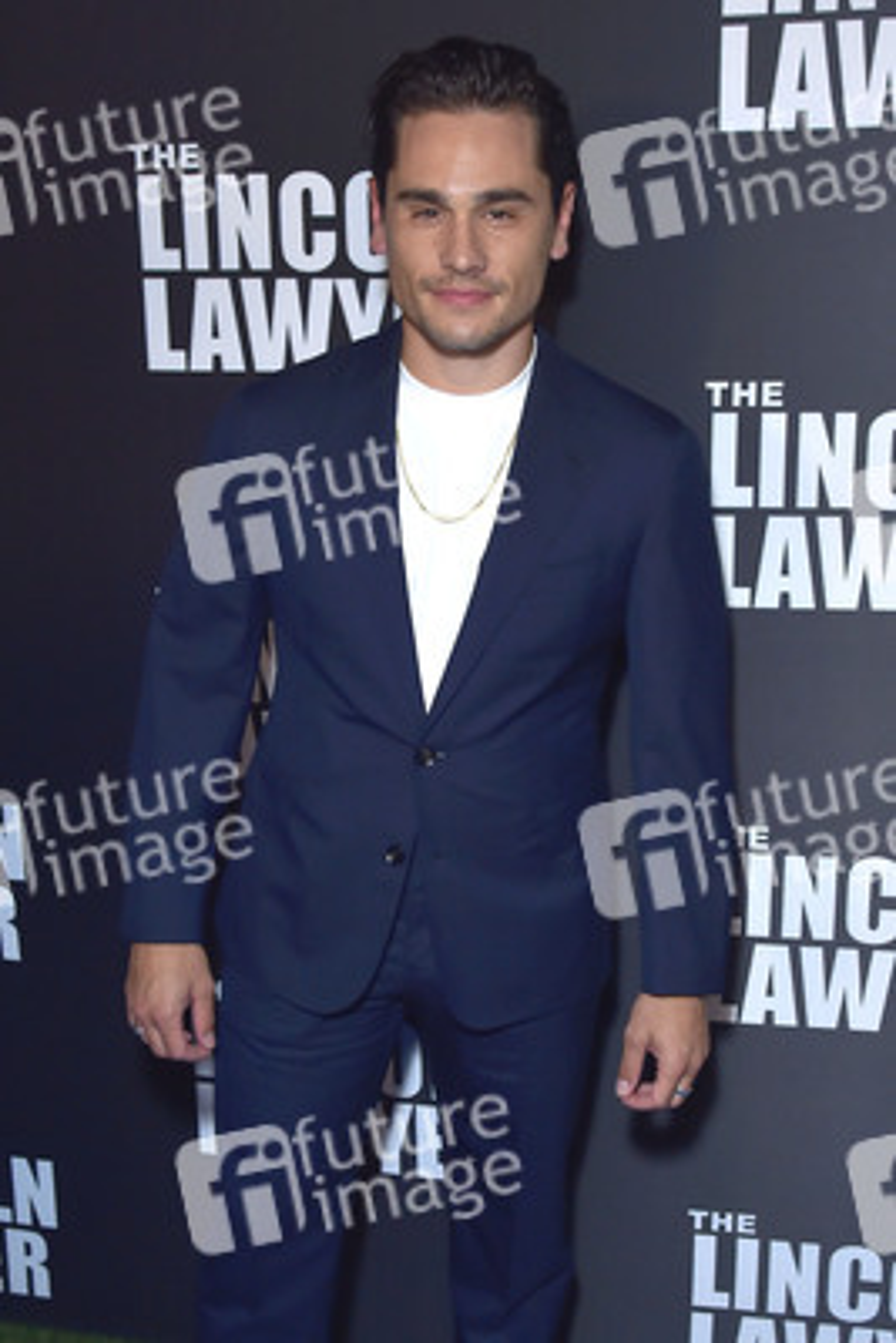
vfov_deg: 60.3
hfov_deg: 42.4
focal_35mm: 31
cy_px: 672
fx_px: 1156
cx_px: 448
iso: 640
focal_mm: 31
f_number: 6.3
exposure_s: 1/250
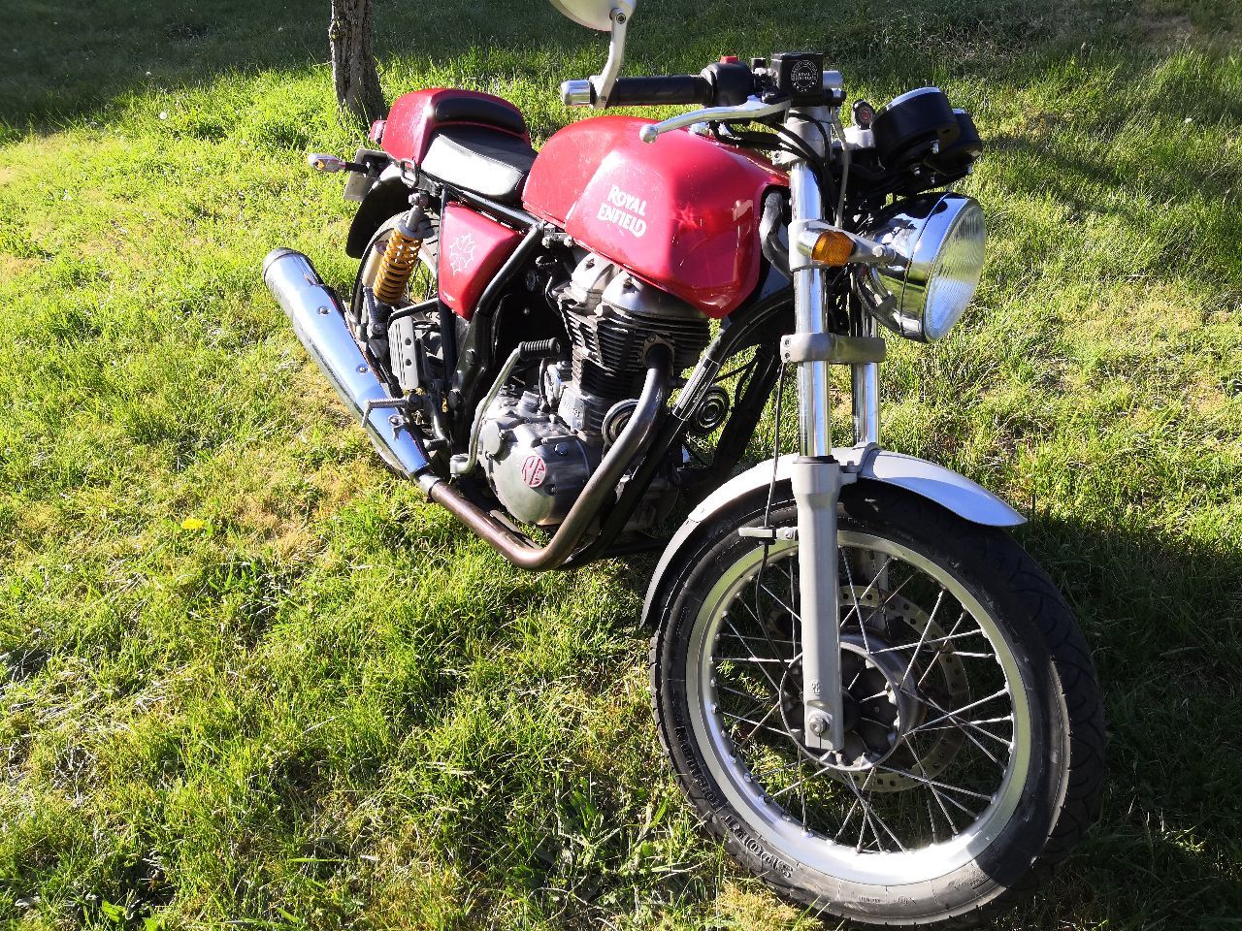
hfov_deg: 65.3
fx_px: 969
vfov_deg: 51.4
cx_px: 621
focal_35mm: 27
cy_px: 466
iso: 50
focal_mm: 3.95
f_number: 1.8
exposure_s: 1/471
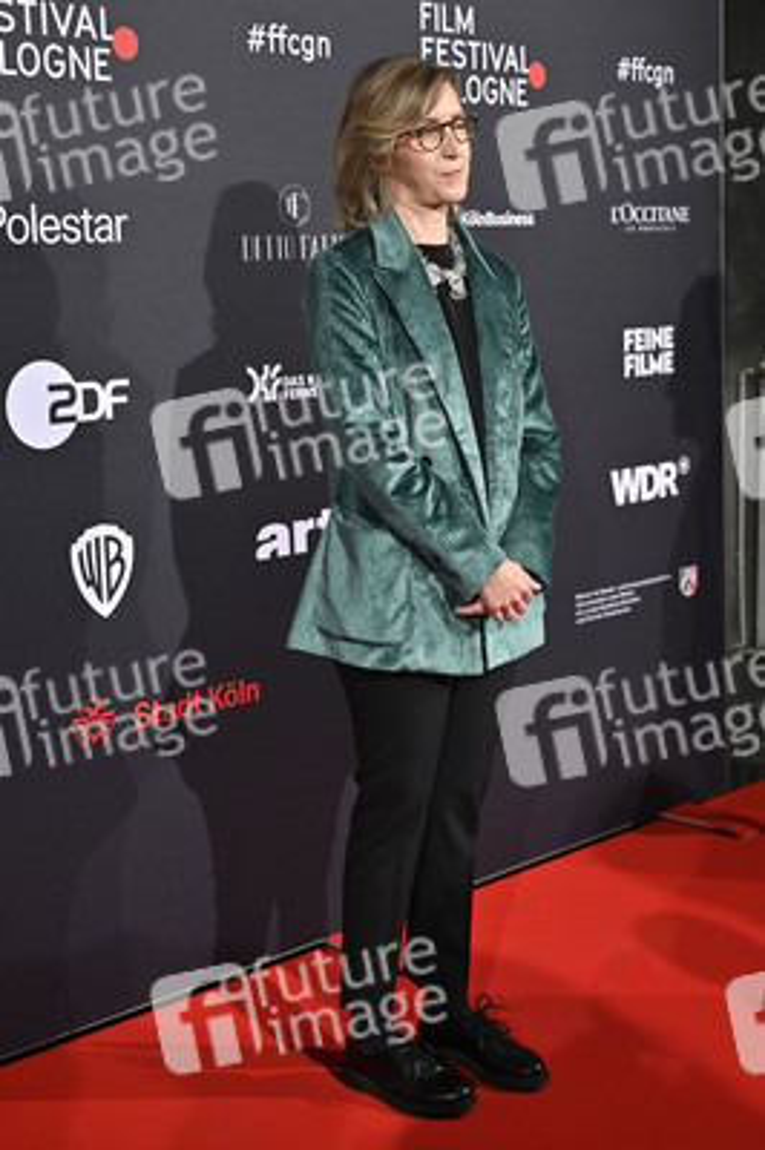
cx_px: 382
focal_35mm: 50
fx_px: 1596
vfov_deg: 39.6
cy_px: 575
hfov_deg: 26.9
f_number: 4
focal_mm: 50
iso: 1000
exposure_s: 1/200
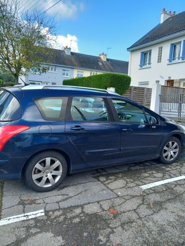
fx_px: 192
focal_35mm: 27
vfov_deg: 65.3
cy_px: 123
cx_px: 92
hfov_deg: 51.4
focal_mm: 4
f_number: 1.8
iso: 32
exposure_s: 1/100
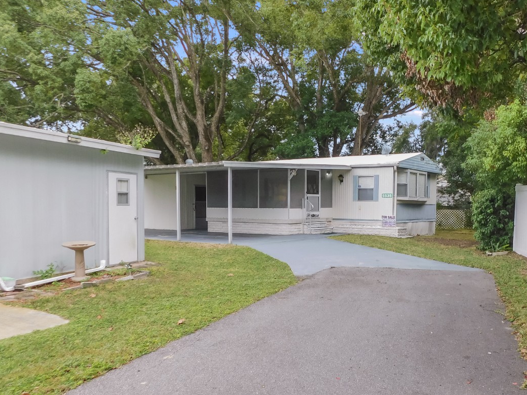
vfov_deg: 44.1
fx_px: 487
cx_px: 348
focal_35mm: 32
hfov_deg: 55.7
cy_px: 217
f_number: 3
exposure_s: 1/100
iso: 125
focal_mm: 4
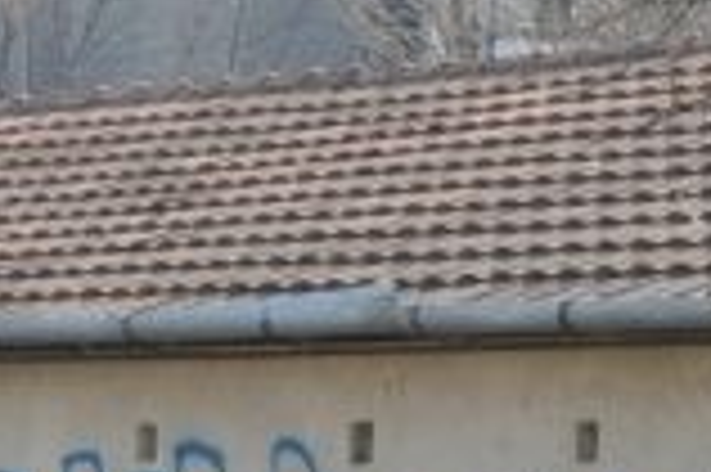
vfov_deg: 4.4
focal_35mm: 314
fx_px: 6193
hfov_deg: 6.6
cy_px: 503
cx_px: 252
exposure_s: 1/400
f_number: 10
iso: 800
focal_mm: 55
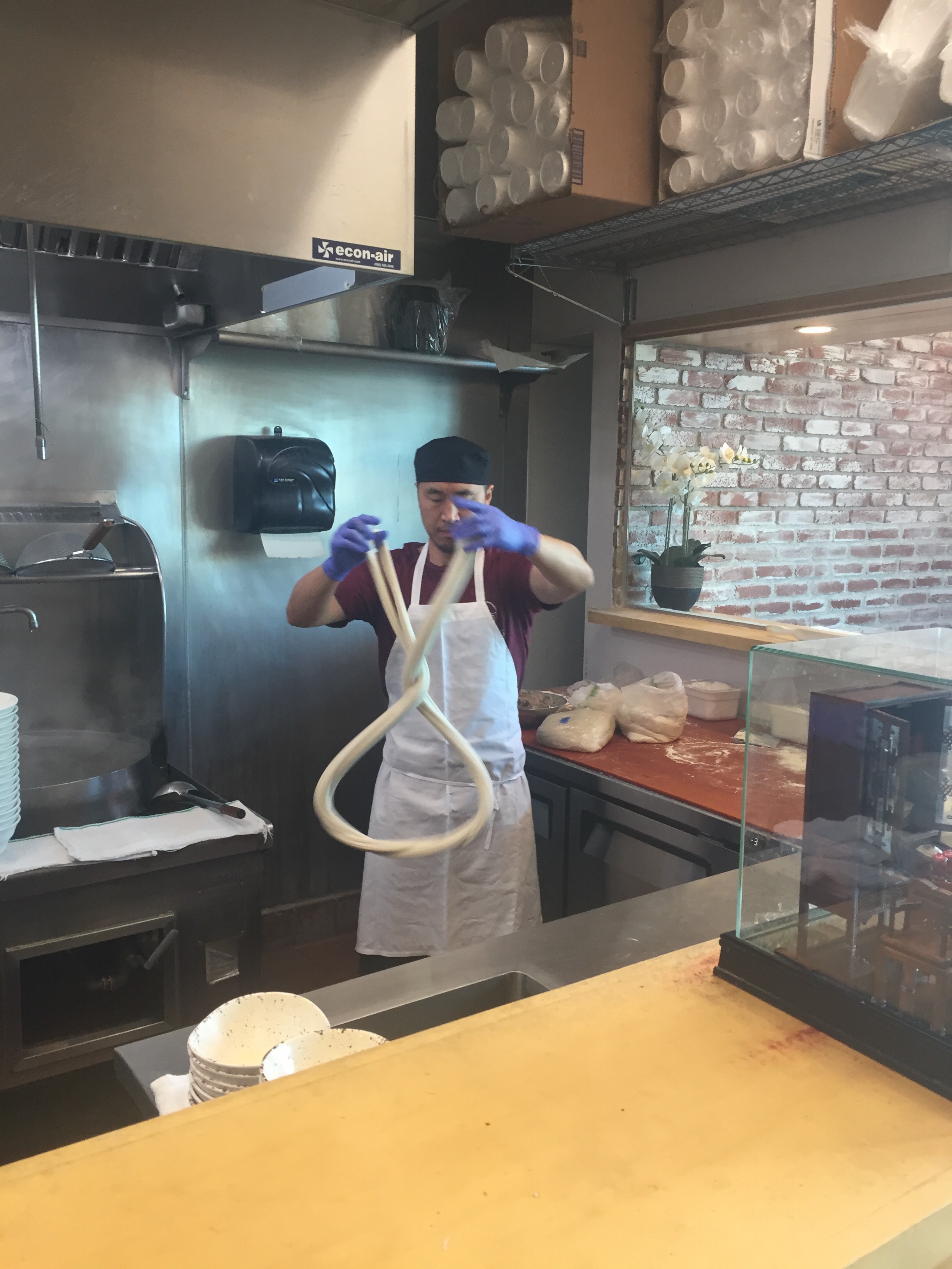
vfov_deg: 61.7
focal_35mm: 29
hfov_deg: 48.2
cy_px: 634
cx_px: 476
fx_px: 1063
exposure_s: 1/30
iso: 80
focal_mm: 4.15
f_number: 2.2
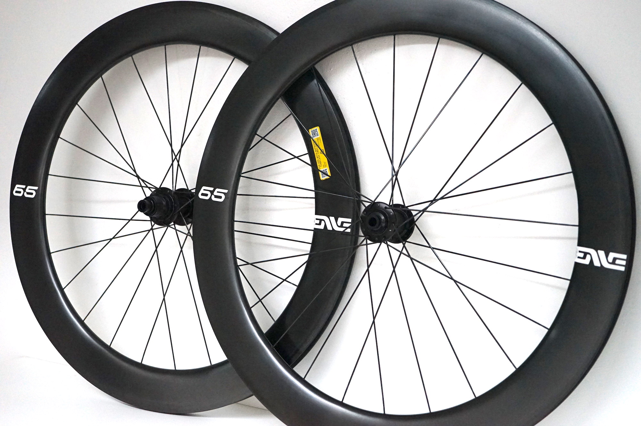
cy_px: 213
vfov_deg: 25.5
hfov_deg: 37.5
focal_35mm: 53
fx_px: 943
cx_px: 320
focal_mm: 53
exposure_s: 1/160
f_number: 5
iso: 5000
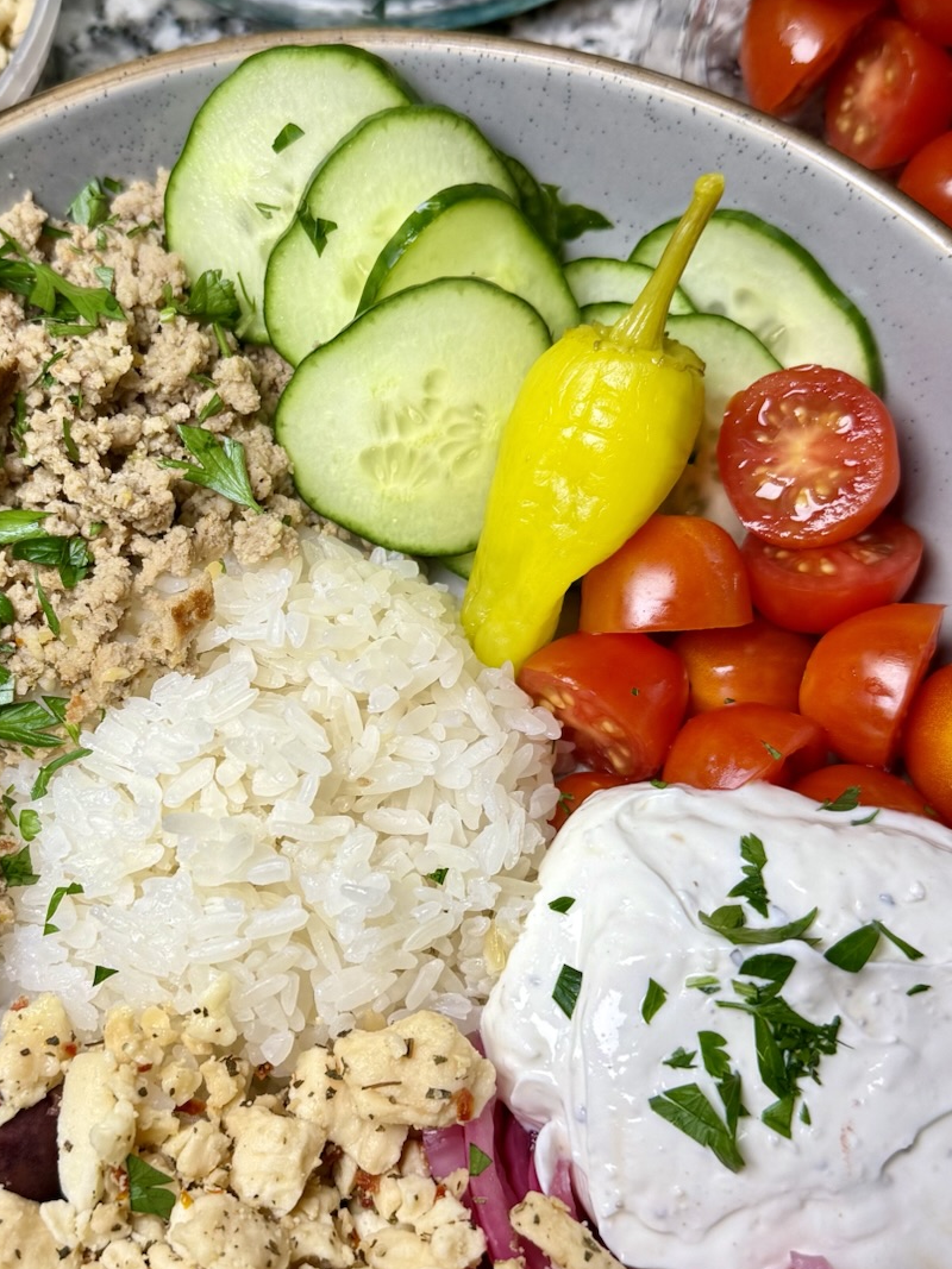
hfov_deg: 32.0
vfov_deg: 42.1
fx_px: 1650
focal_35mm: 45
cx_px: 340
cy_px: 667
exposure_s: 1/120
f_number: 1.78
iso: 100
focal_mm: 6.76
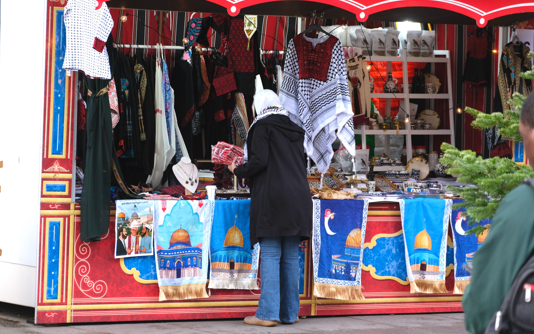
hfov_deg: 12.7
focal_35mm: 165
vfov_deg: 8.0
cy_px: 176
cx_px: 268
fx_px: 2401
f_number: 5.6
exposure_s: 1/220
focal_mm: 107.3
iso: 800
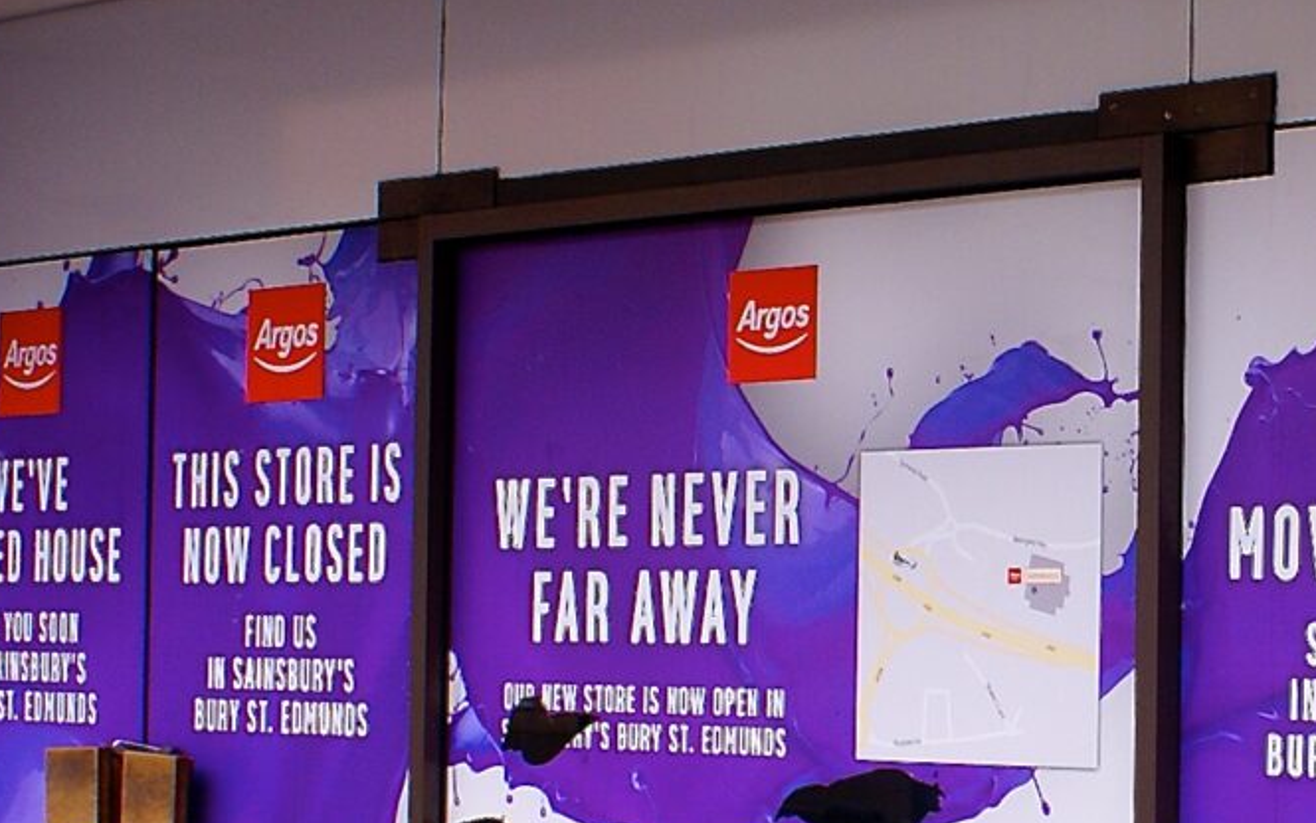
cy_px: 578
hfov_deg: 19.2
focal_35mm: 106
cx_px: 1241
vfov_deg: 12.3
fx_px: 3803
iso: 100
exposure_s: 1/60
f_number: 7.1
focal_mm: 18
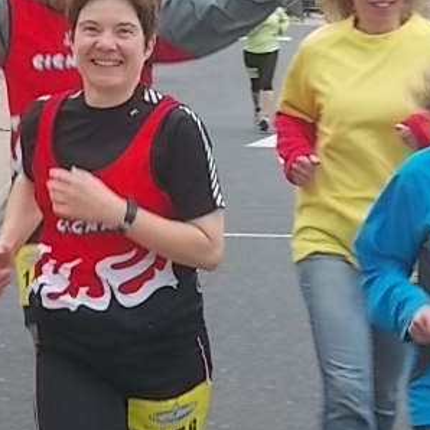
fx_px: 2558
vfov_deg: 9.6
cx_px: 310
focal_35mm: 182
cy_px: 147
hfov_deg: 9.6
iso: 160
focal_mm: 13.6
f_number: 5.3
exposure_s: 1/60
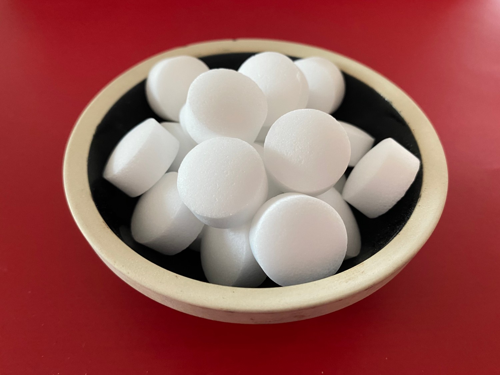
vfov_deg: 53.1
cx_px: 250
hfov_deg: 67.3
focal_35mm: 26
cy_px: 188
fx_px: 376
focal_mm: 4.25
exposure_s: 1/60
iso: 250
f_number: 1.8
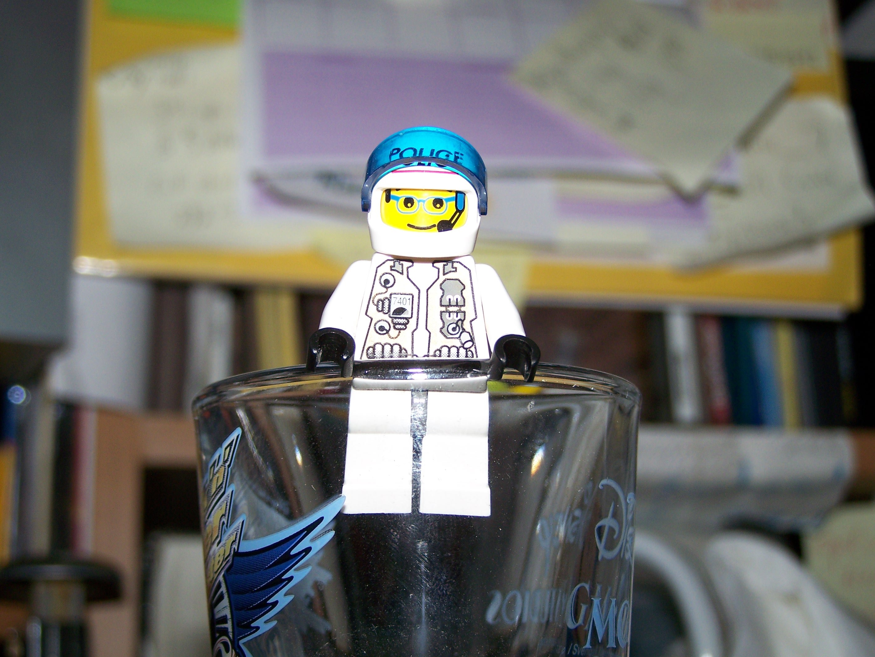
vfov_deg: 23.0
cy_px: 328
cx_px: 438
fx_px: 1619
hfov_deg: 30.2
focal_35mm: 64
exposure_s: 1/80
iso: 80
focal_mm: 10.7
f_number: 3.2
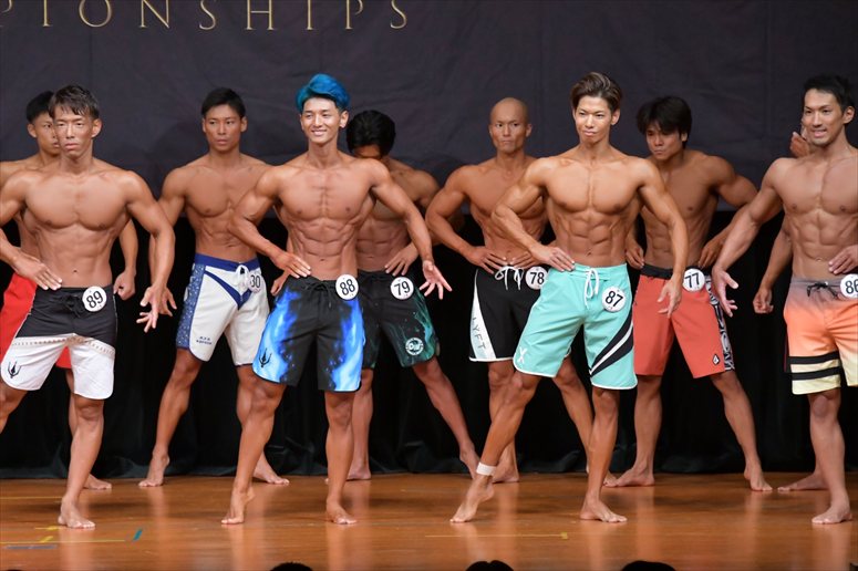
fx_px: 6075
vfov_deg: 5.4
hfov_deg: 8.1
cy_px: 286
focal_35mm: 255
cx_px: 429
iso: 5000
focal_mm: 170
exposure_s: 1/400
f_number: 5.6
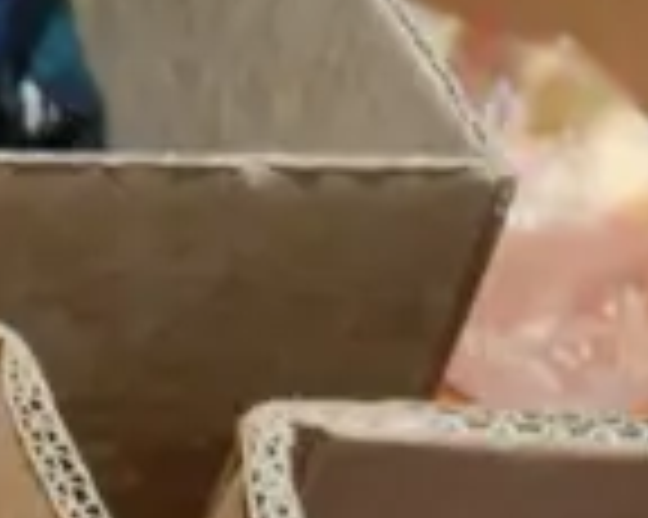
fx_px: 4523
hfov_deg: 6.9
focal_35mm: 236
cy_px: 1547
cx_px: -1638
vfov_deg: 6.1
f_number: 4
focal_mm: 17
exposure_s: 1/60
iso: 500
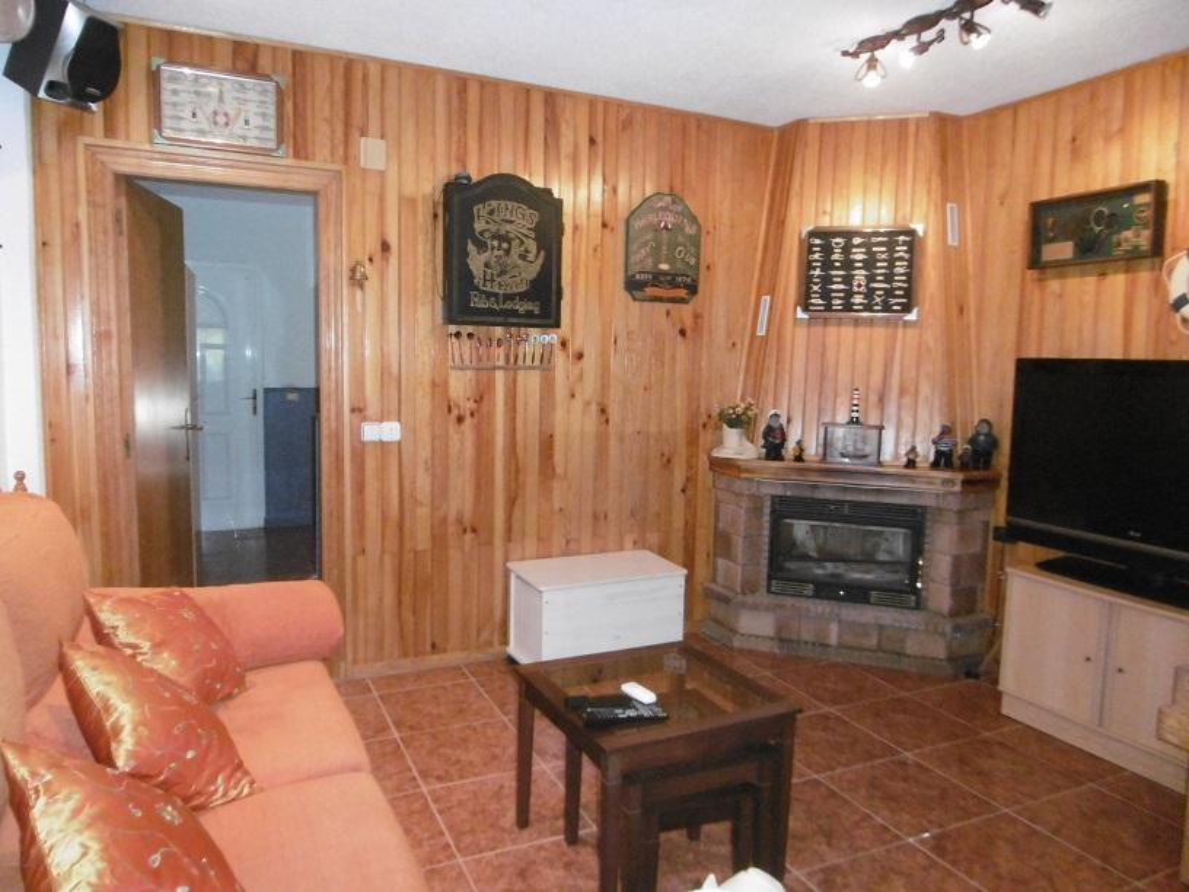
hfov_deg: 71.6
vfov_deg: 56.8
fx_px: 824
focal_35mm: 24
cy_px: 446
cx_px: 594
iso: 640
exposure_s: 1/60
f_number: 3.1
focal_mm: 4.3
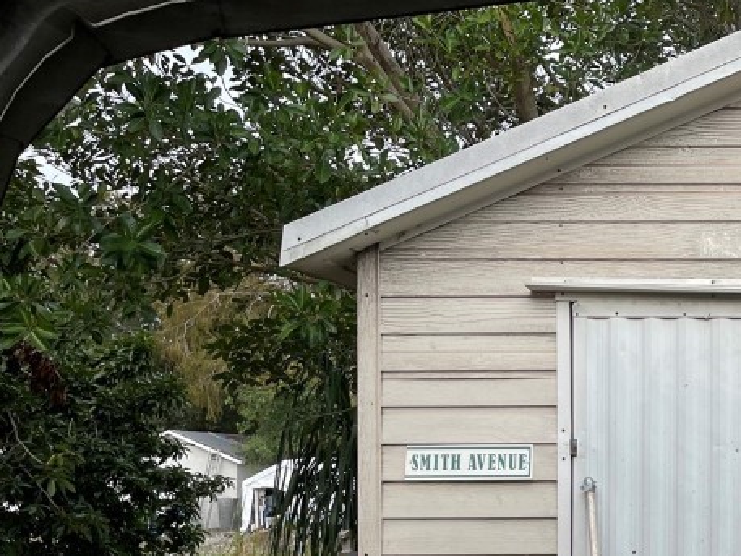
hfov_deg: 30.9
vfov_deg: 25.5
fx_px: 1199
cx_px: 803
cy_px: 477
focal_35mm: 56
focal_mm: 5.1
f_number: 1.6
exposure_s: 1/1767
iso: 32
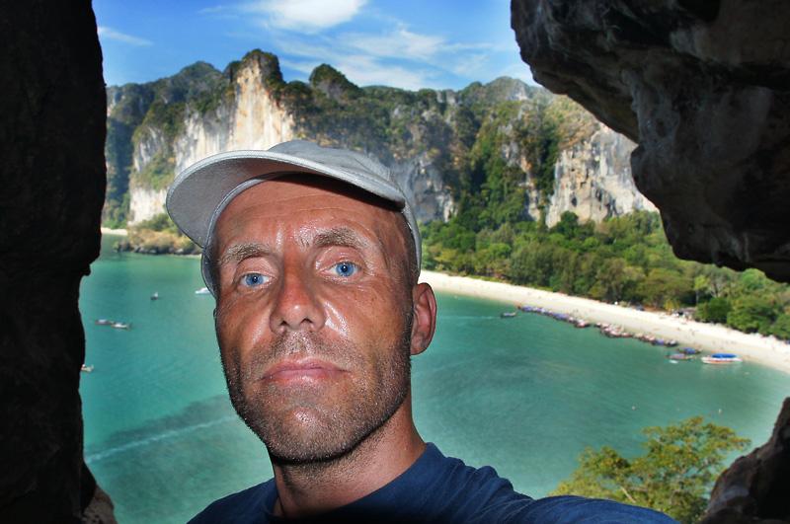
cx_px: 395
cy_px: 262
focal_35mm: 24
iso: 200
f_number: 8
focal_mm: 16
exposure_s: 1/60
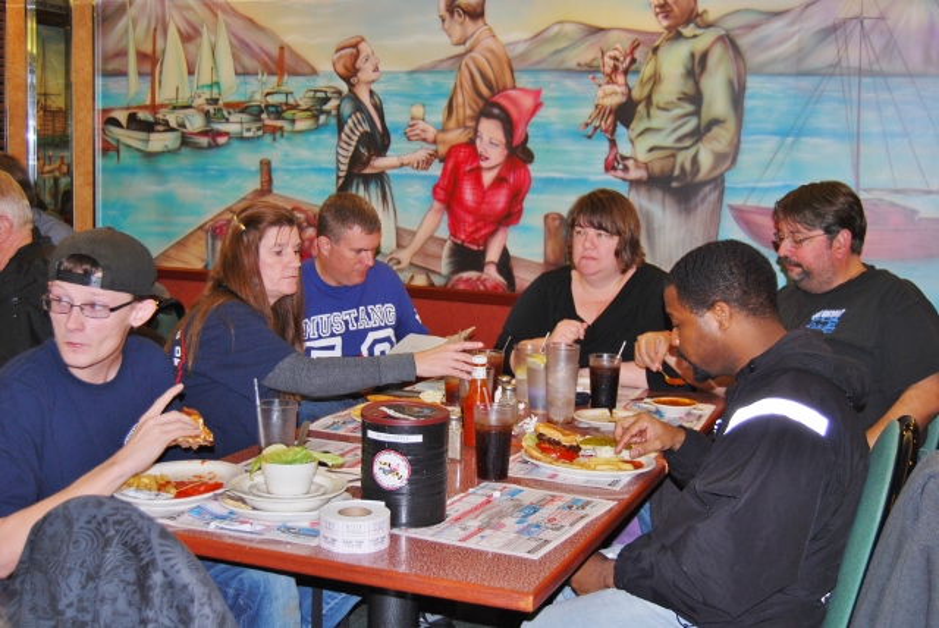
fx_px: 1214
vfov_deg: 29.0
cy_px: 314
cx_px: 470
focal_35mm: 46
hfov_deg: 42.3
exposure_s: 1/60
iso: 200
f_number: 4.5
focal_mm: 31
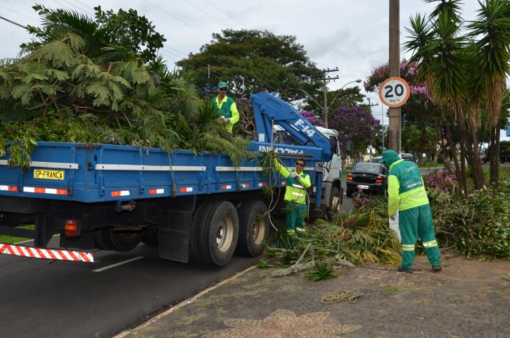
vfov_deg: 36.7
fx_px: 509
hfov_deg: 53.2
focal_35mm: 36
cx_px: 255
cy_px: 169
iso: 100
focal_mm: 24
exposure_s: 1/200
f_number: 6.3
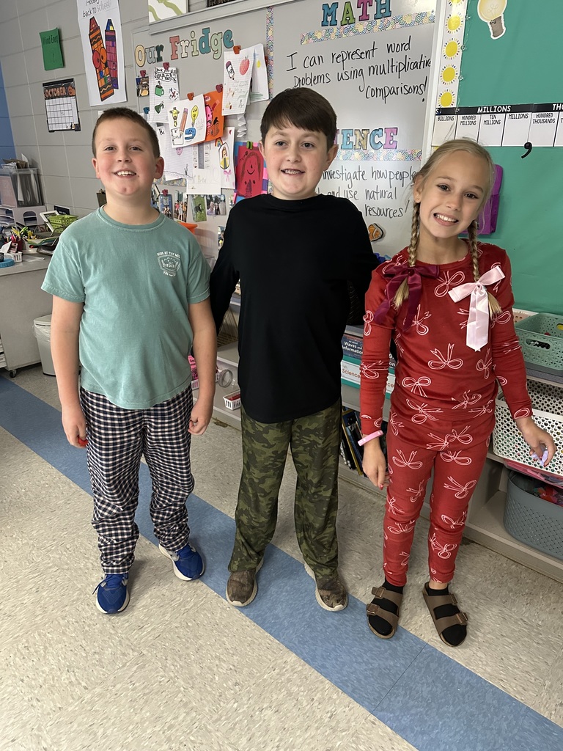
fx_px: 520
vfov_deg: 71.6
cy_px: 376
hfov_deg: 56.8
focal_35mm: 24
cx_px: 282
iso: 500
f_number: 1.78
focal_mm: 6.86
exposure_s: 1/60
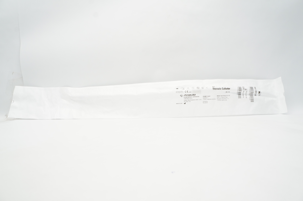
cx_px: 152
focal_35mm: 27
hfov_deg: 67.4
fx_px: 227
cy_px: 100
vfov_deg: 47.8
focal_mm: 18
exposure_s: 1/40
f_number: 9
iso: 800
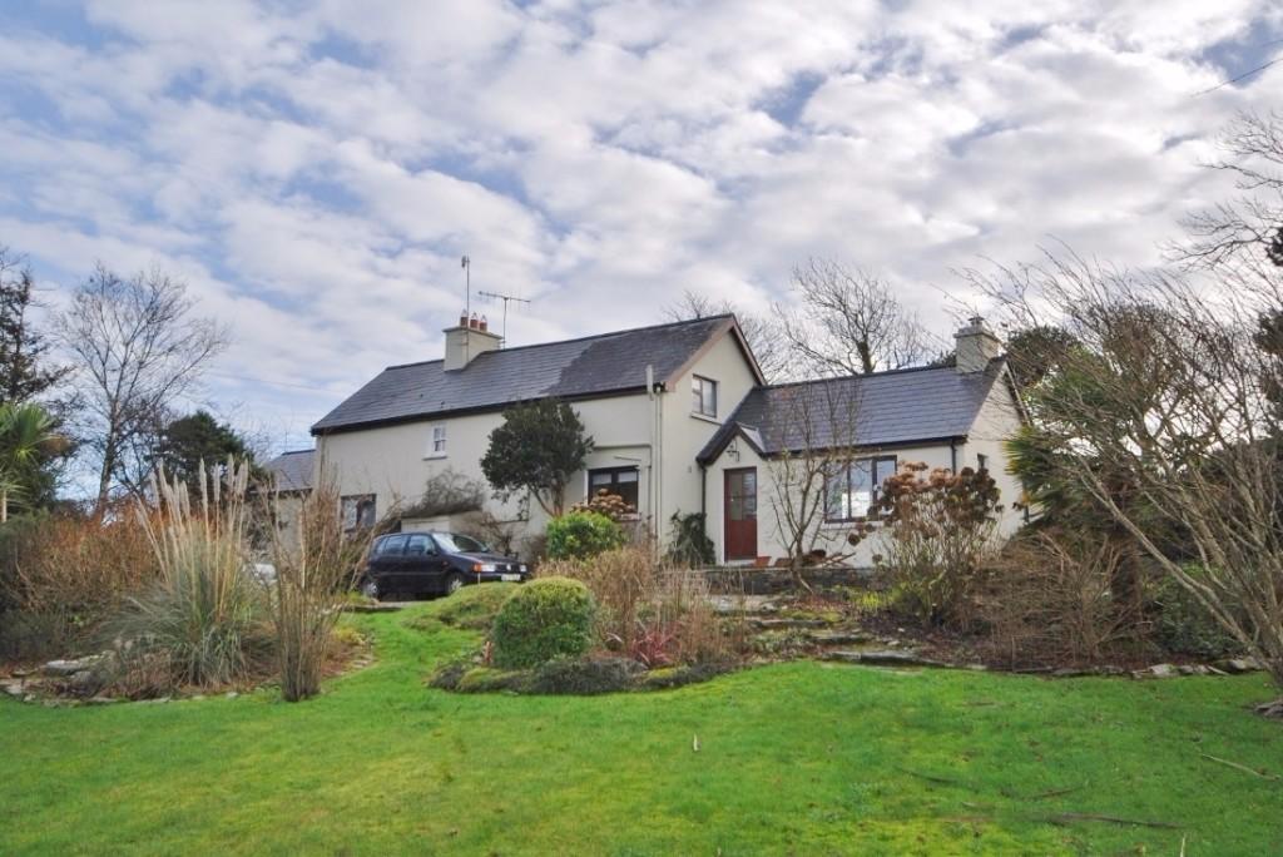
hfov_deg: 61.9
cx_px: 642
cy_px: 428
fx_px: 1070
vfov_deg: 43.7
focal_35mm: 30
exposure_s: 1/200
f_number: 8
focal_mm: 20
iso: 100
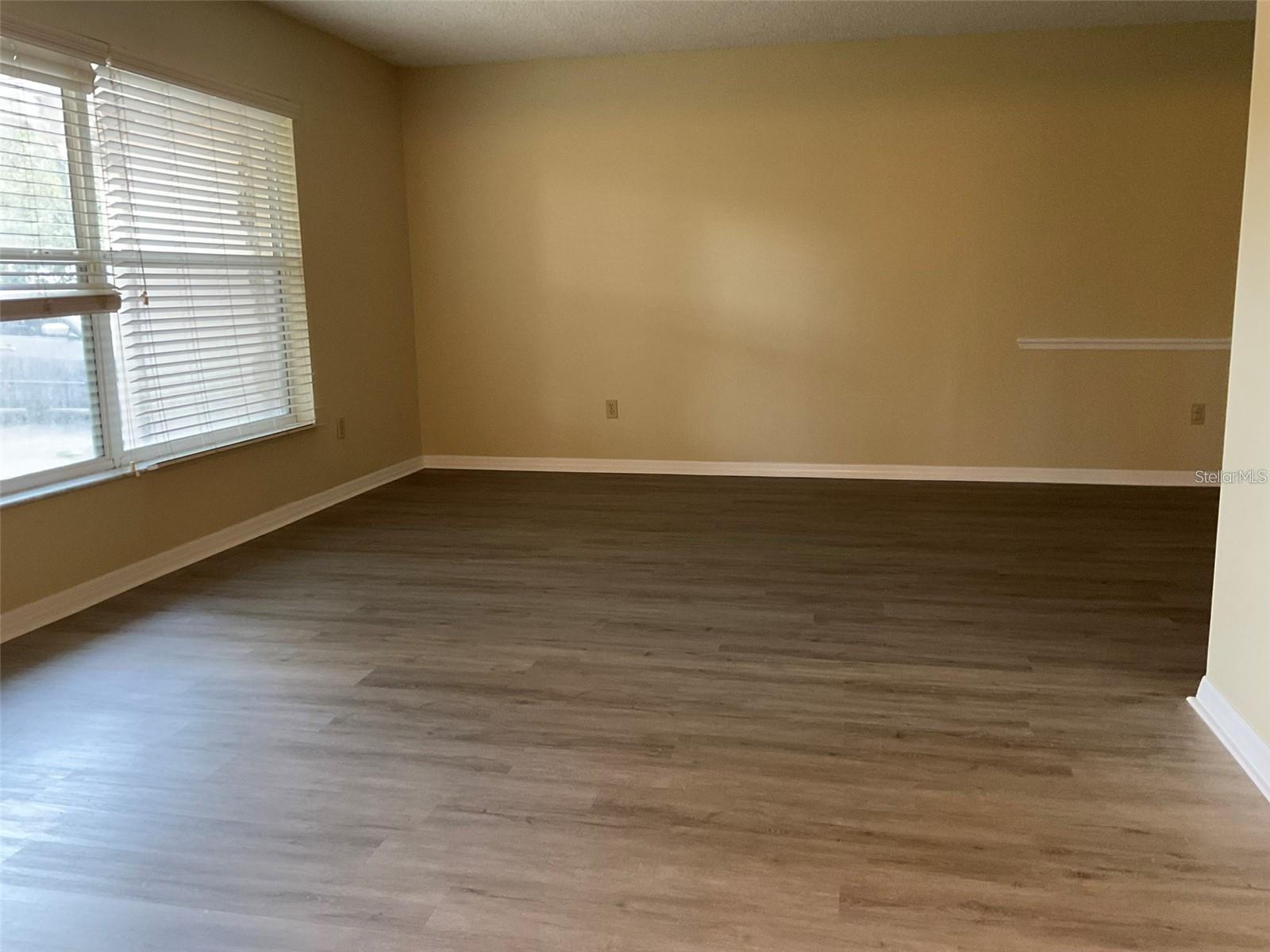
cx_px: 635
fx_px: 1064
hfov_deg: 61.7
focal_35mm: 29
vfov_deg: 48.2
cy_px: 476
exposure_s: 1/40
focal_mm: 3
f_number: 1.8
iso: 250
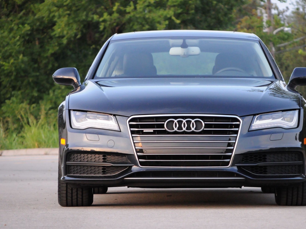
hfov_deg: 8.7
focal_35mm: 228
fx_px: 2015
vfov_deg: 6.5
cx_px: 185
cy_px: 112
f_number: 5.6
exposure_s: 1/250
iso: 2000
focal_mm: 120
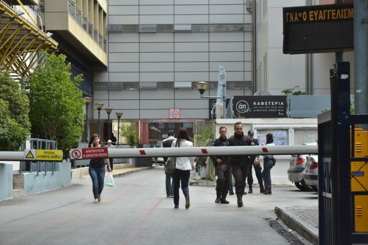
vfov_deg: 11.4
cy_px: 122
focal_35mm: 120
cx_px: 184
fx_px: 1227
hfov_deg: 17.1
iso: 1100
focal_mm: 120
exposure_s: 1/320
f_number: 18
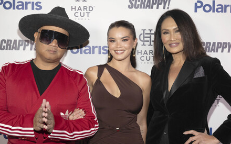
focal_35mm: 47
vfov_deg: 27.4
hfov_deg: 42.6
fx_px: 296
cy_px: 78
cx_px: 113
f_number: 5
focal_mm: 45
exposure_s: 1/200
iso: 800
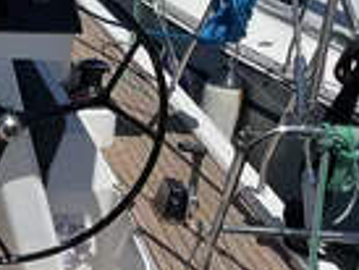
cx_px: -317
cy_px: 165
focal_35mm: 114
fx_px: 1183
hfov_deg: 14.7
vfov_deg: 13.0
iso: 32
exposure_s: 1/7813
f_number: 1.6
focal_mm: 4.2
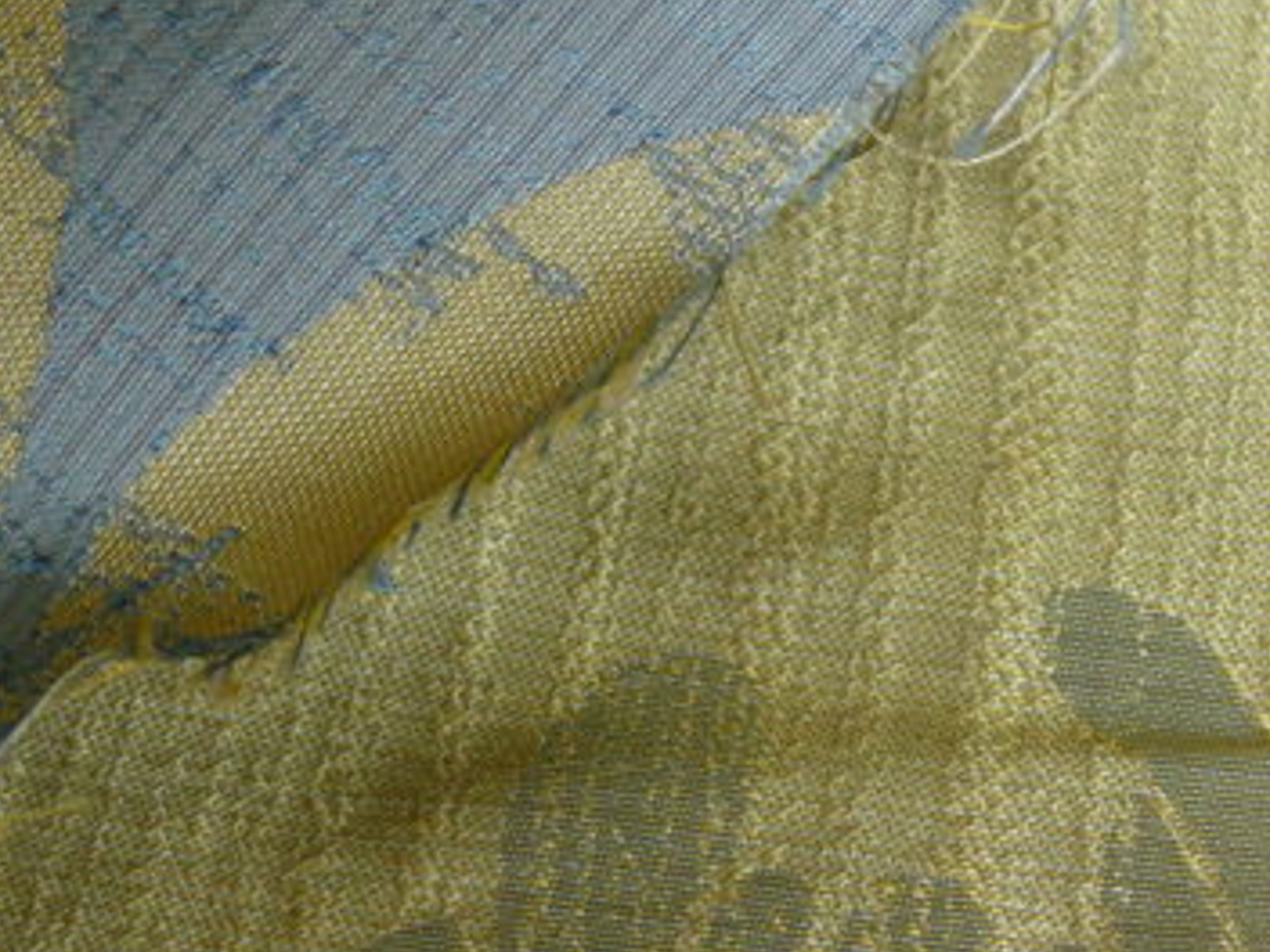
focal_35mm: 91
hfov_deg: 21.5
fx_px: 3339
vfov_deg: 16.1
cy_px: 141
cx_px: 642
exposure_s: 1/100
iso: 100
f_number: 2.8
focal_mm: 8
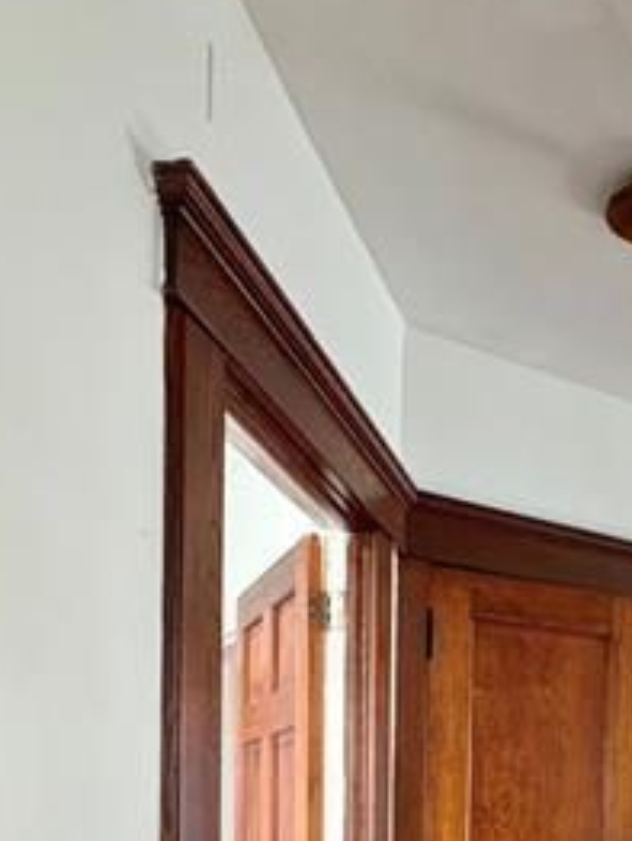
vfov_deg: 39.2
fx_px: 996
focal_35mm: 41
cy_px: 880
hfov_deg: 34.0
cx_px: 520
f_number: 2.2
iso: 400
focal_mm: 2.22
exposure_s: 1/60
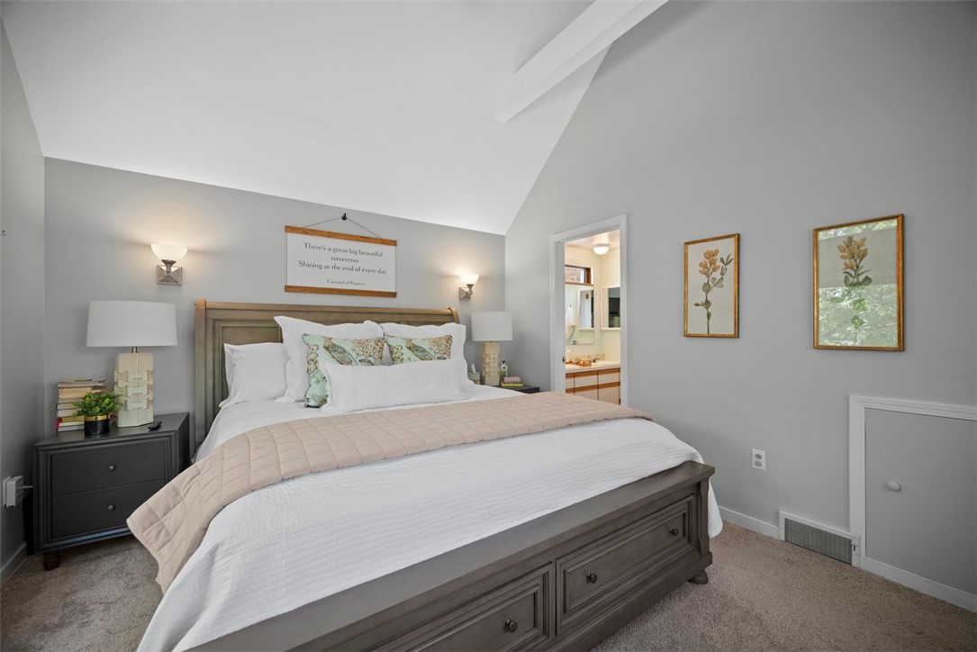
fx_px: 380
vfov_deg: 81.2
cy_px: 326
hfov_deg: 104.2
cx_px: 488
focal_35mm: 14
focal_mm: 14
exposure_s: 1/8
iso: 400
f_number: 4
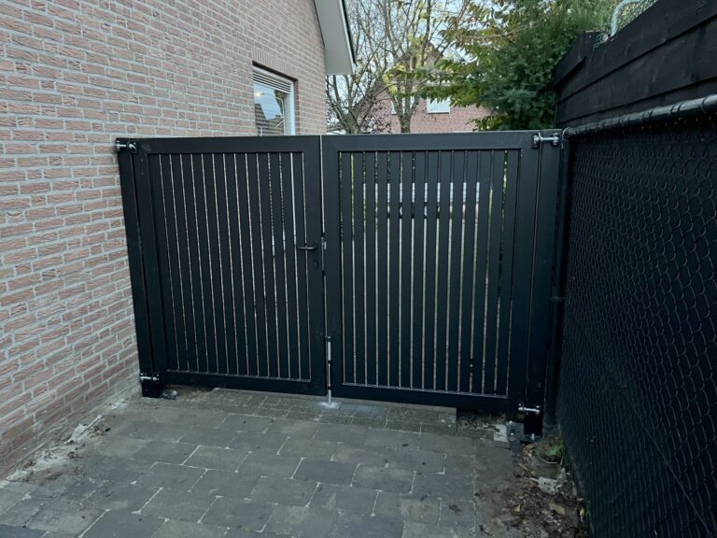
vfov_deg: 53.1
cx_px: 358
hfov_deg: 67.3
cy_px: 269
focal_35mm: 26
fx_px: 539
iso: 1000
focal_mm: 5.1
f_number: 1.6
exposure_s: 1/30
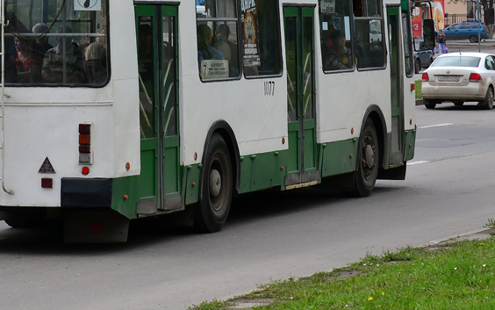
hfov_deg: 13.4
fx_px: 2105
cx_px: 137
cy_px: -34
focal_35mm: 156
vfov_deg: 8.3
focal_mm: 48
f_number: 8
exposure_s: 1/800
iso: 400
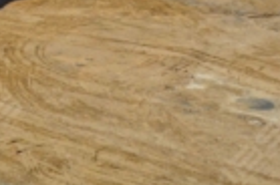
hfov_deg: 15.8
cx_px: -141
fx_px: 923
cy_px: -142
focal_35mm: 119
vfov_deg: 10.8
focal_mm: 22
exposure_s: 1/500
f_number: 11
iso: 200
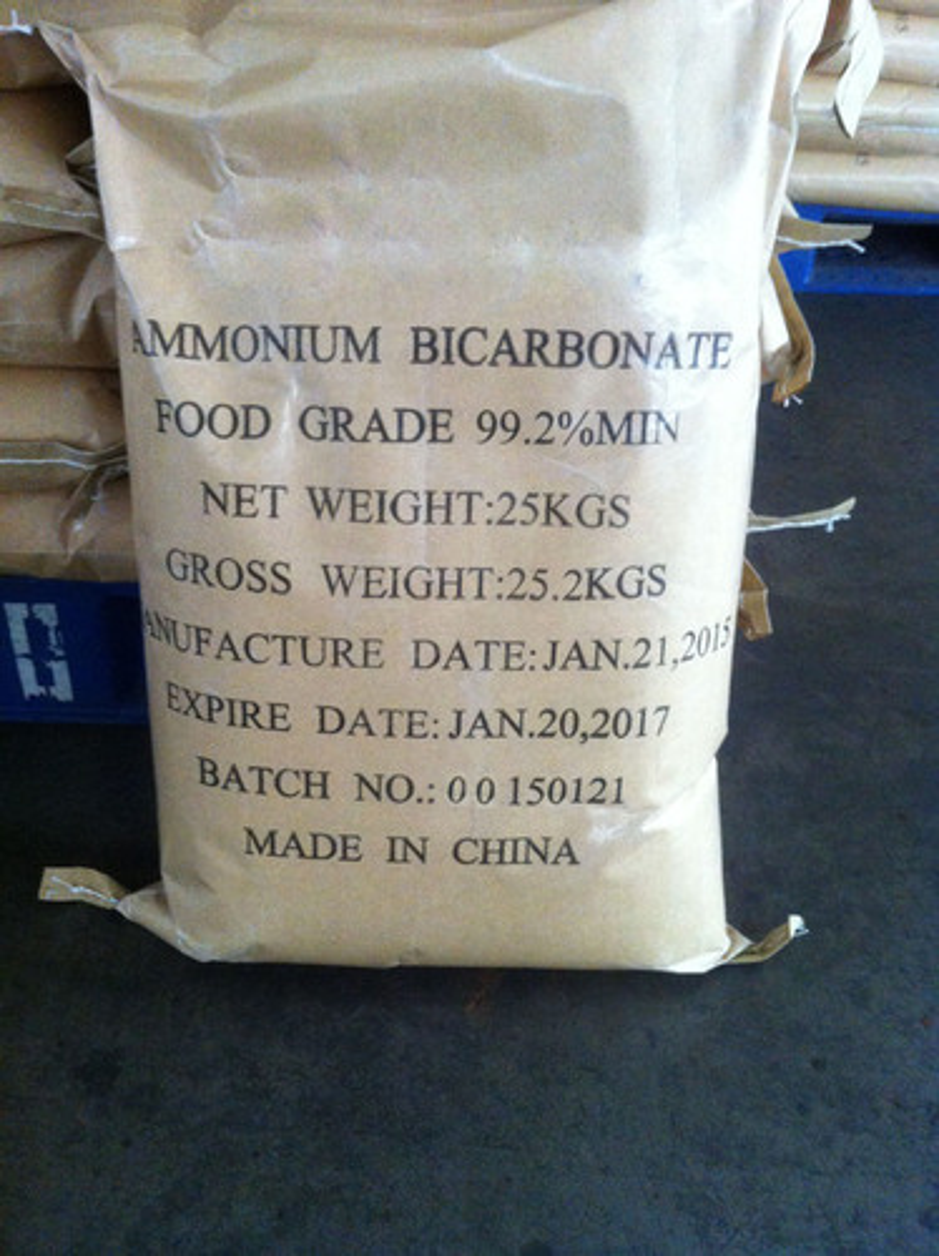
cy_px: 628
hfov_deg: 40.6
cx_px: 470
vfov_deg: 52.7
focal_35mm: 35
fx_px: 1268
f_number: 2.8
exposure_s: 1/15
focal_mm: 3.85
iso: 400
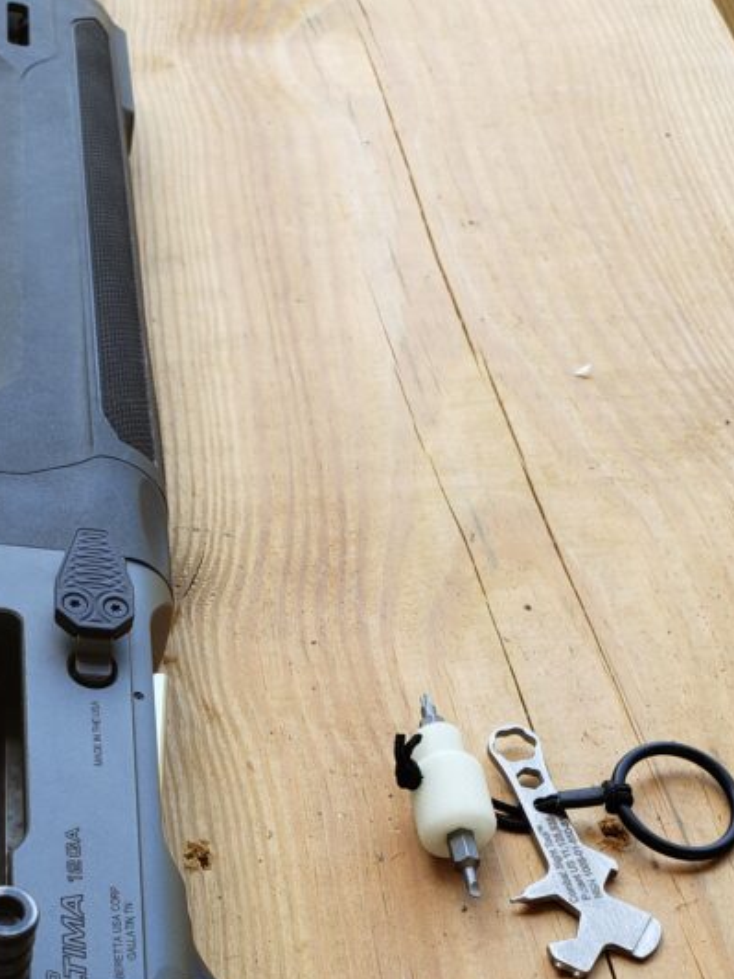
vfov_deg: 35.5
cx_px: 300
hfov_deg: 29.0
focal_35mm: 50
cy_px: 911
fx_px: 1414
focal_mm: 4.3
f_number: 2.4
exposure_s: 1/131
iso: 50
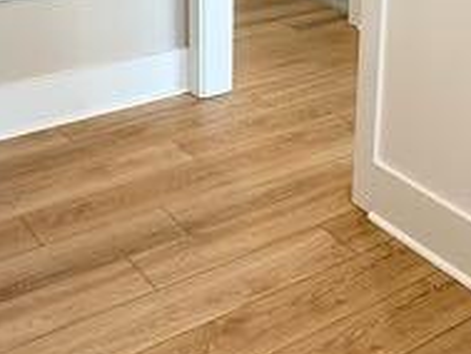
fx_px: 844
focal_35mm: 62
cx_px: 316
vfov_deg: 22.5
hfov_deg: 30.9
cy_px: -26
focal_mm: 2.22
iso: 200
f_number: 2.2
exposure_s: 1/120
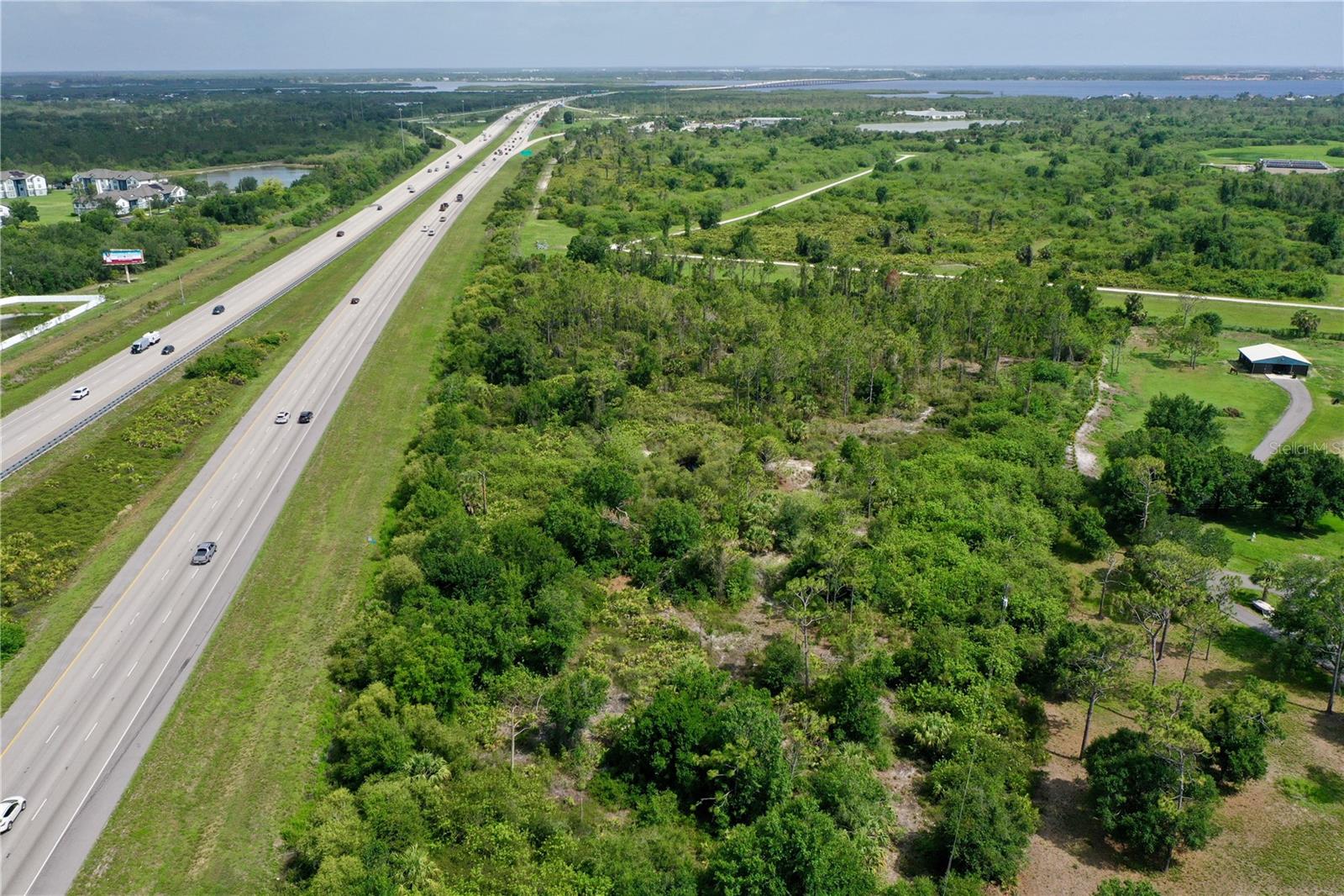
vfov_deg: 46.4
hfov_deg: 65.5
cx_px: 672
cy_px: 448
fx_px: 1045
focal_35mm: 28
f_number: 6.3
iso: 100
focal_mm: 10.26
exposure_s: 1/500
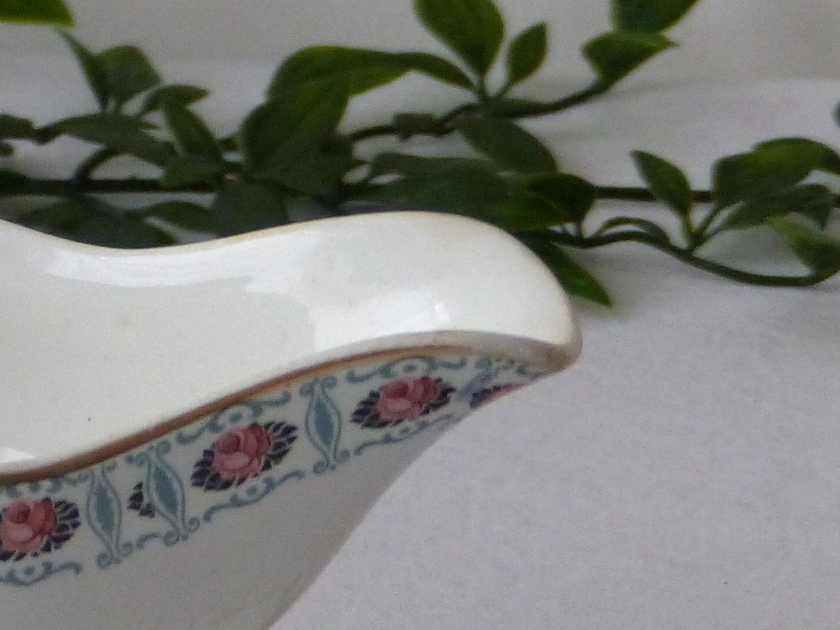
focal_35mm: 356
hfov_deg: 5.5
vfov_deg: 4.2
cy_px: 697
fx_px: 8640
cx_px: -241
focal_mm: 20.9
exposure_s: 1/60
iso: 400
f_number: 2.8
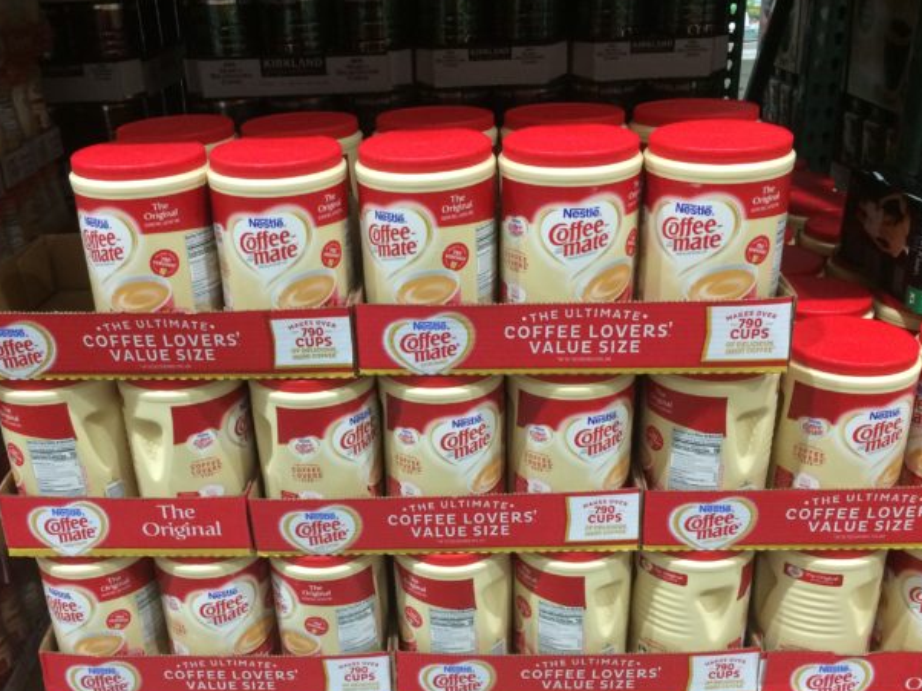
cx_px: 418
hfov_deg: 50.1
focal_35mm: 37
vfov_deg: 38.5
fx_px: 985
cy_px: 417
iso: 160
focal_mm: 4.15
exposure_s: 1/30
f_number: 2.2
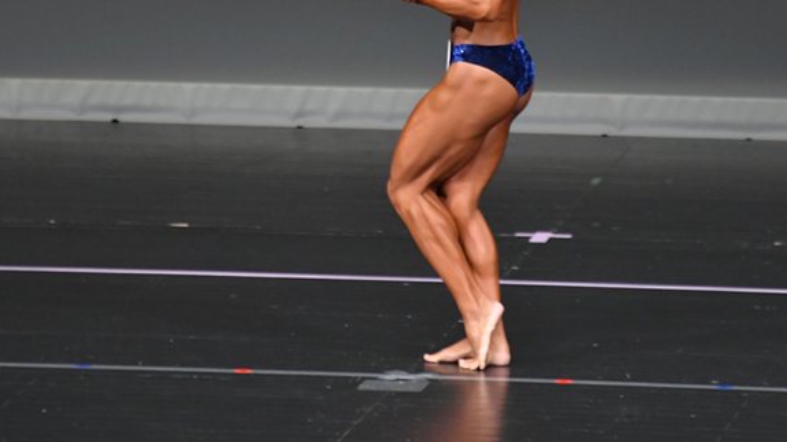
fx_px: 11078
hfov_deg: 4.1
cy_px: 91
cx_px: 447
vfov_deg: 2.3
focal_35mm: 531
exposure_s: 1/400
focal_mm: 250
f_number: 5.6
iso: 4000
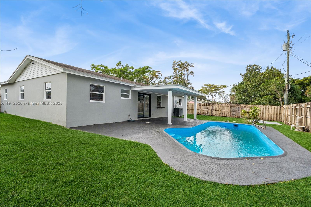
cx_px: 156
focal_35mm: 15
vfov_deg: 77.3
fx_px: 130
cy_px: 104
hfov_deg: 100.4
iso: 250
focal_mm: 10
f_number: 4.5
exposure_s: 1/3200
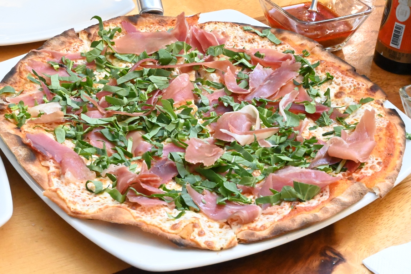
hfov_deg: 29.9
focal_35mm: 68
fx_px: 771
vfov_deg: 20.2
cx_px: 206
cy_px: 137
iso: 16000
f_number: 20
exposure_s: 1/160
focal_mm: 45
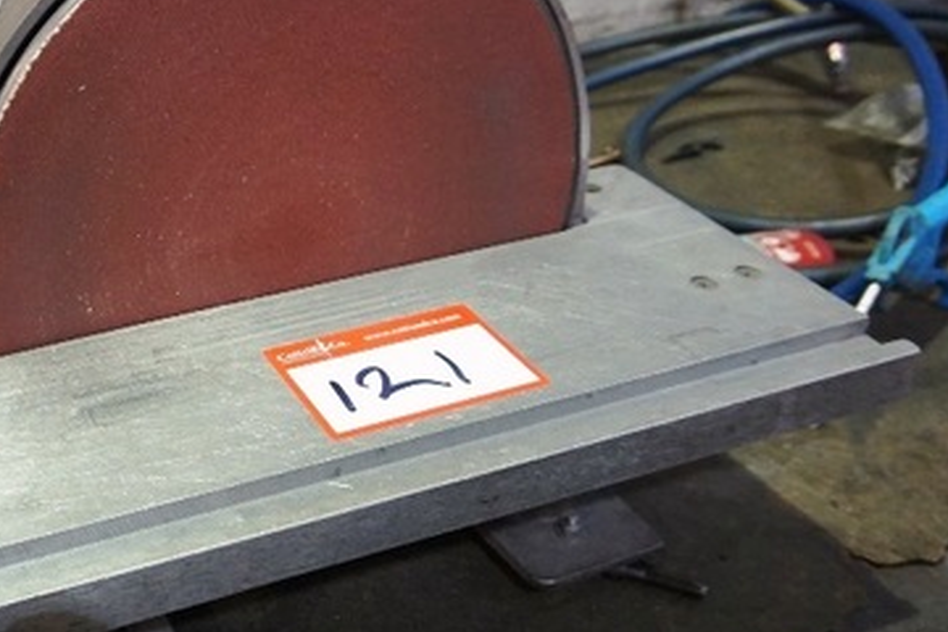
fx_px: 1264
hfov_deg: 39.3
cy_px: 327
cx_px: 171
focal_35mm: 48
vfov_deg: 28.1
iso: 1600
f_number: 3.5
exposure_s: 1/60
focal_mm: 16
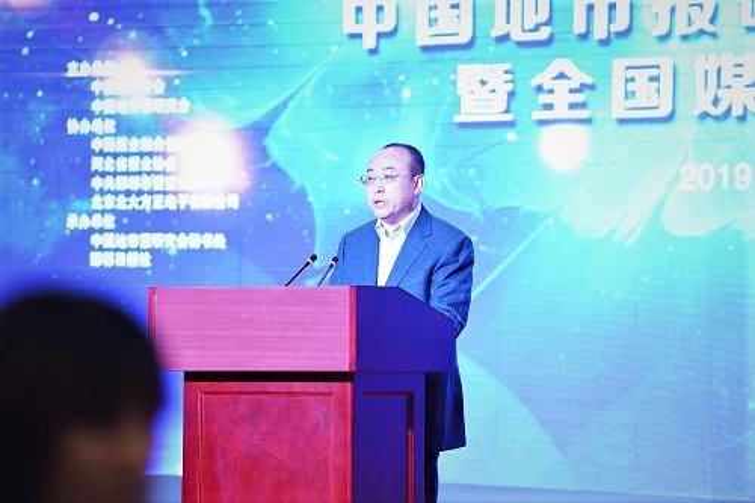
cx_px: 378
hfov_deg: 11.0
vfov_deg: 7.3
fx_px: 3920
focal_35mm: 187
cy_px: 252
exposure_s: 1/160
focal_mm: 187
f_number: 3.2
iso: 1600
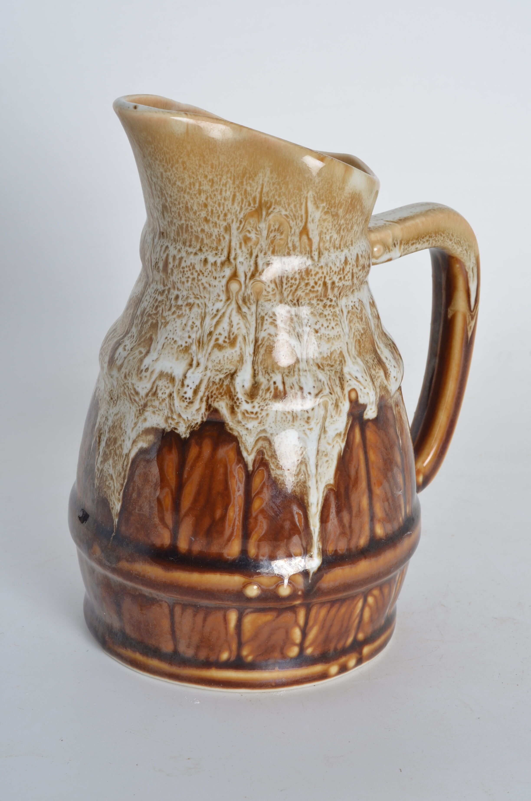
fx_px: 1667
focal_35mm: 75
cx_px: 266
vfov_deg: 27.0
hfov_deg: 18.1
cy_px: 400
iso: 100
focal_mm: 50
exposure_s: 1/125
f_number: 14
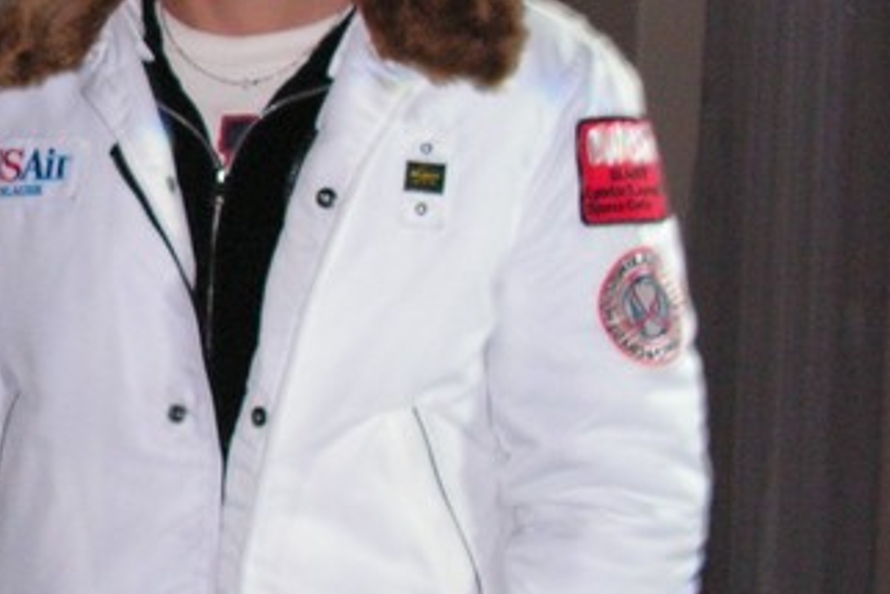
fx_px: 3067
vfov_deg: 11.1
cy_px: 207
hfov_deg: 15.9
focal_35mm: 124
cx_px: -174
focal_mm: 8.1
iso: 200
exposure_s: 1/40
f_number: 3.2
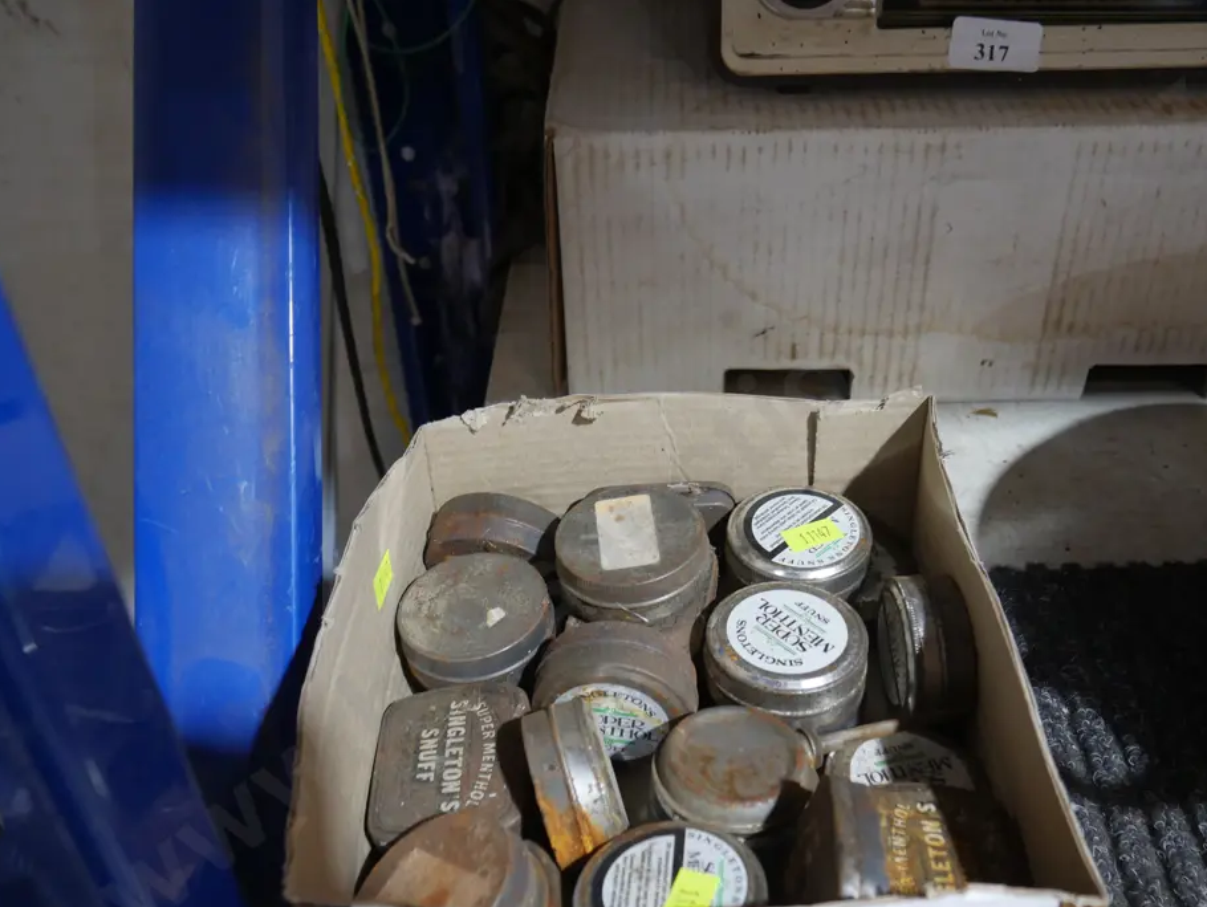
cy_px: 507
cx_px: 657
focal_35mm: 36
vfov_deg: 39.6
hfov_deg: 51.3
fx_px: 1256
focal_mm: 16
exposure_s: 1/60
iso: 800
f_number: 3.6
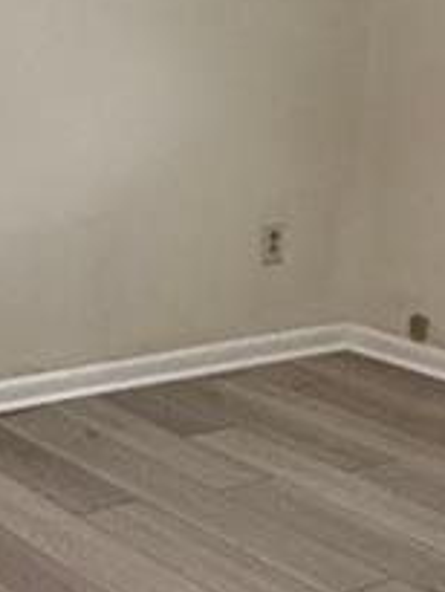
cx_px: 0
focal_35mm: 82
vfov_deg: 23.8
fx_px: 1404
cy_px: 257
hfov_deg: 17.6
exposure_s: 1/60
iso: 250
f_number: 2.2
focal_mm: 2.22
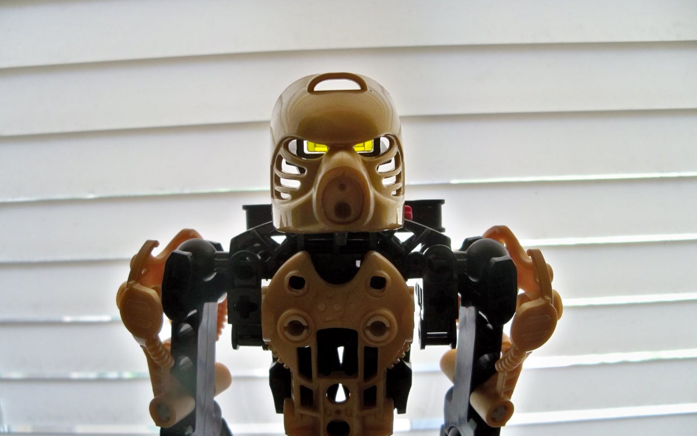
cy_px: 249
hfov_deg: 51.5
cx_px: 341
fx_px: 722
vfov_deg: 33.5
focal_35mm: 38
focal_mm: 6.2
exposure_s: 1/30
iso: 125
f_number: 3.5
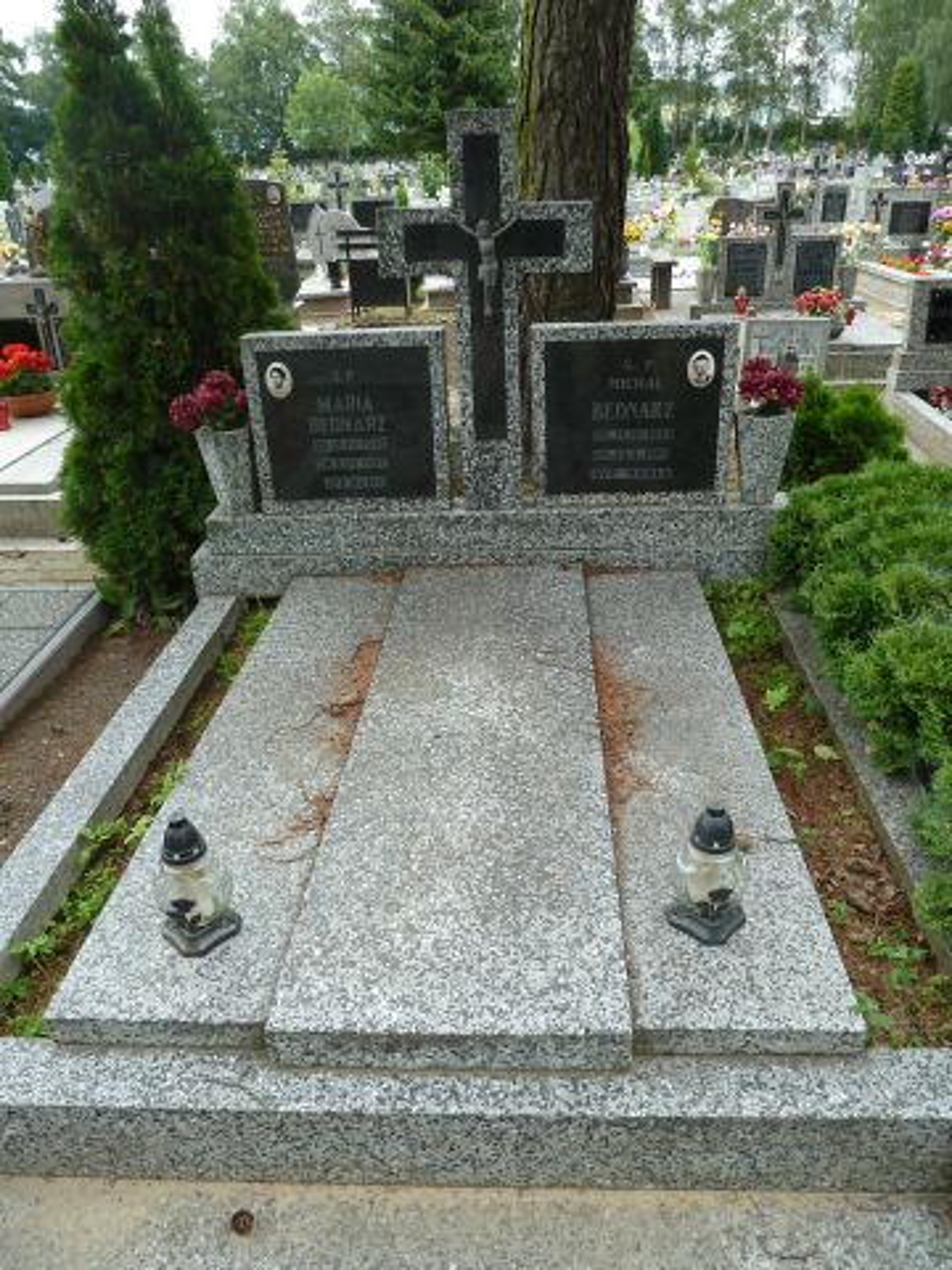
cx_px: 476
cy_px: 635
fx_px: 917
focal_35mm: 25
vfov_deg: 69.4
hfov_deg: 54.9
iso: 80
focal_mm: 4.1
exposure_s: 1/80
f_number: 3.3
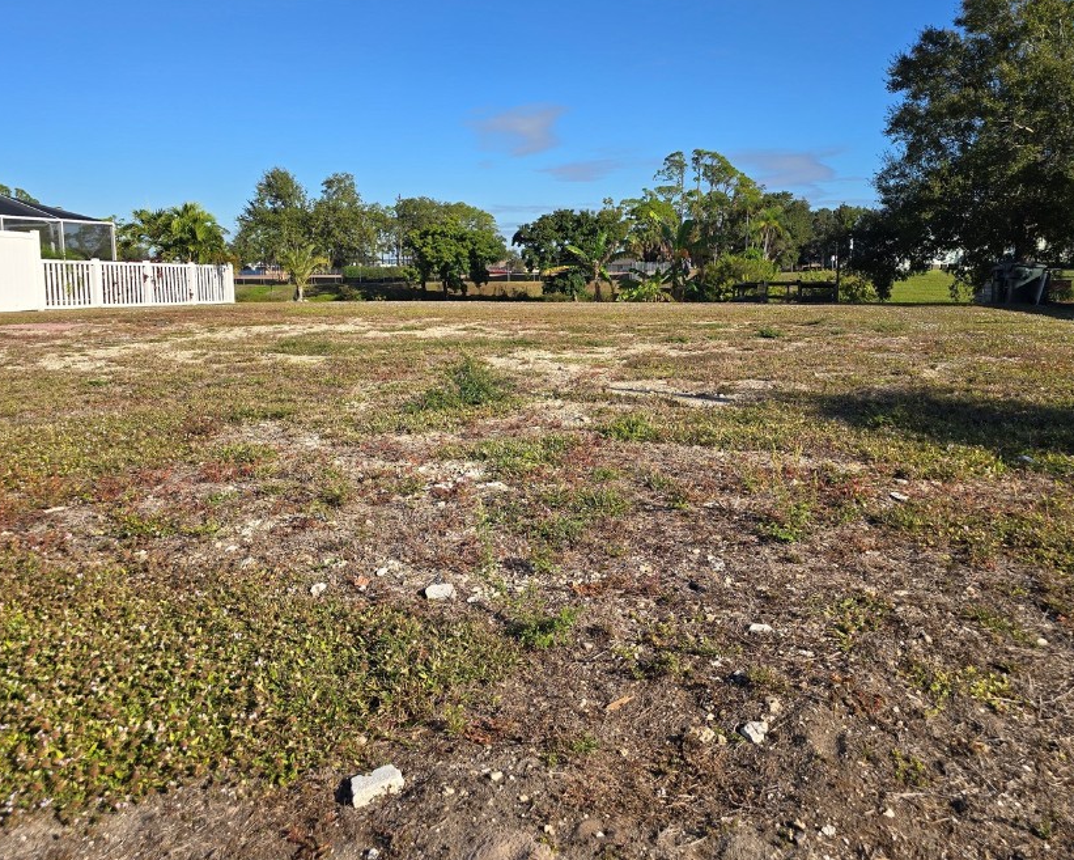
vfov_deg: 51.4
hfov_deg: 62.2
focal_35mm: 28
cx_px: 548
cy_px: 378
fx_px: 890
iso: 12
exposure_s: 1/825
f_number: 1.7
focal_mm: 6.3
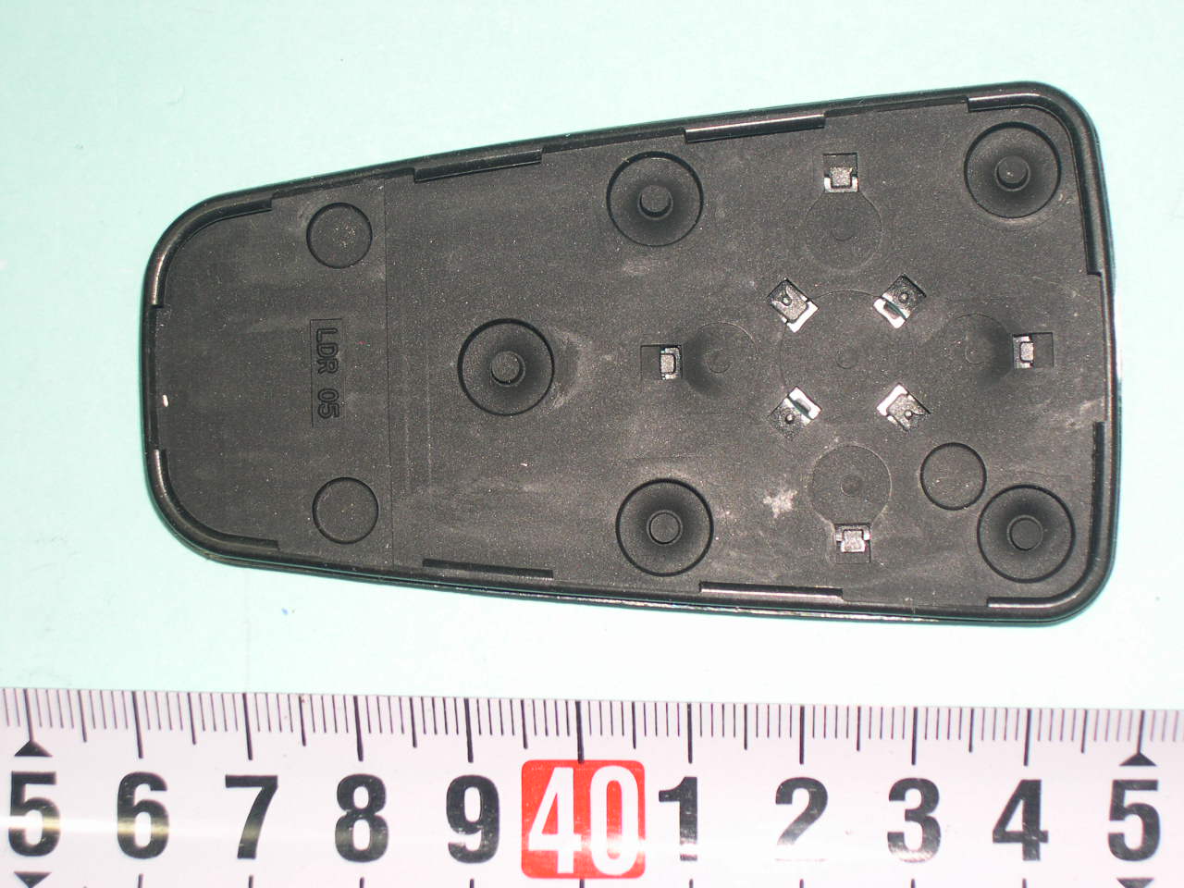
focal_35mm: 92
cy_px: 444
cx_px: 592
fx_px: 3147
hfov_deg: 21.3
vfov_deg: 16.1
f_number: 4.5
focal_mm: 19.5
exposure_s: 1/60
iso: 100
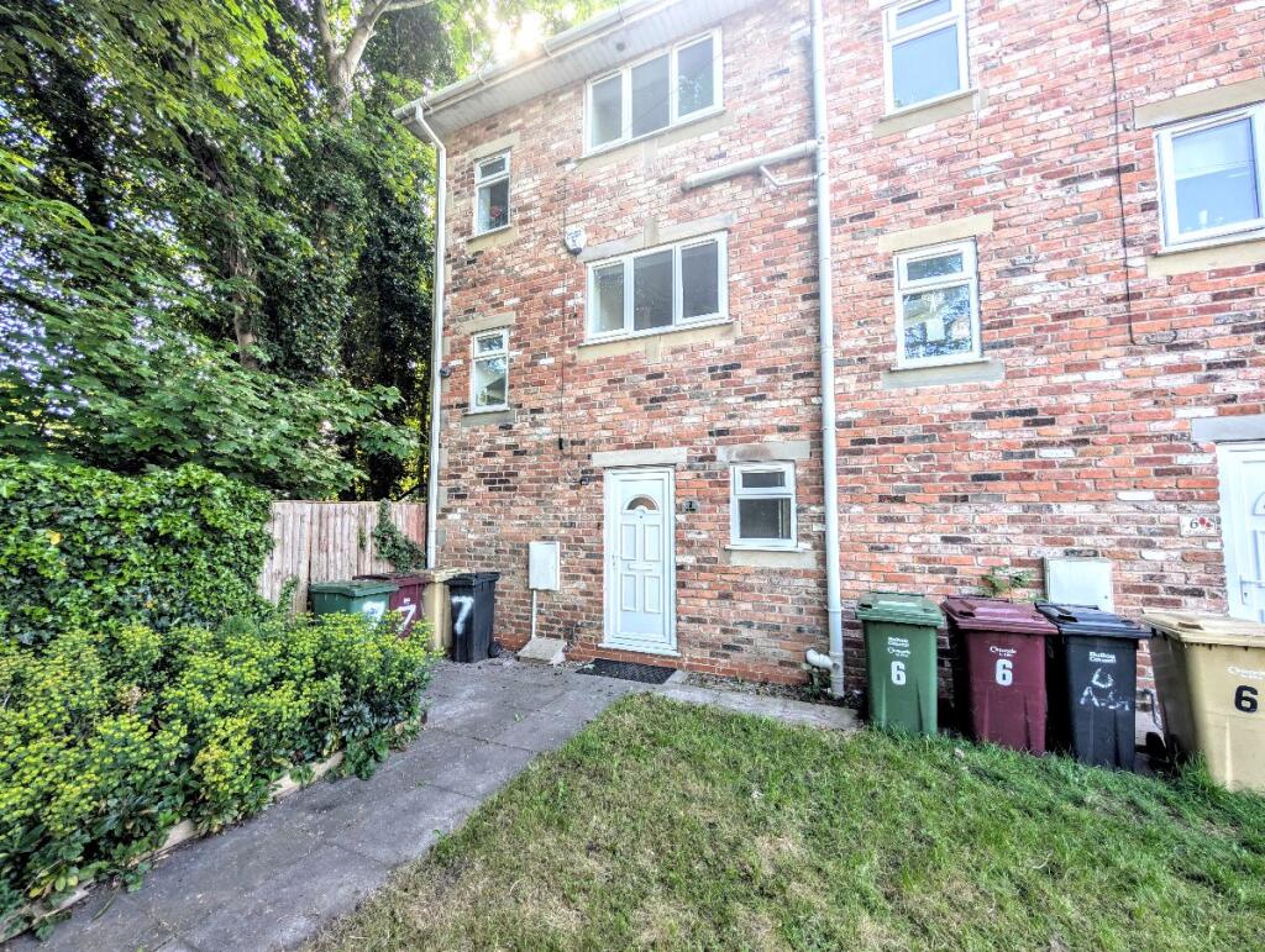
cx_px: 632
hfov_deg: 110.5
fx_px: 439
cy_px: 476
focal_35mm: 12
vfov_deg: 94.6
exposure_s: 1/190
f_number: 1.7
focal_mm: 2.02
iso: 45
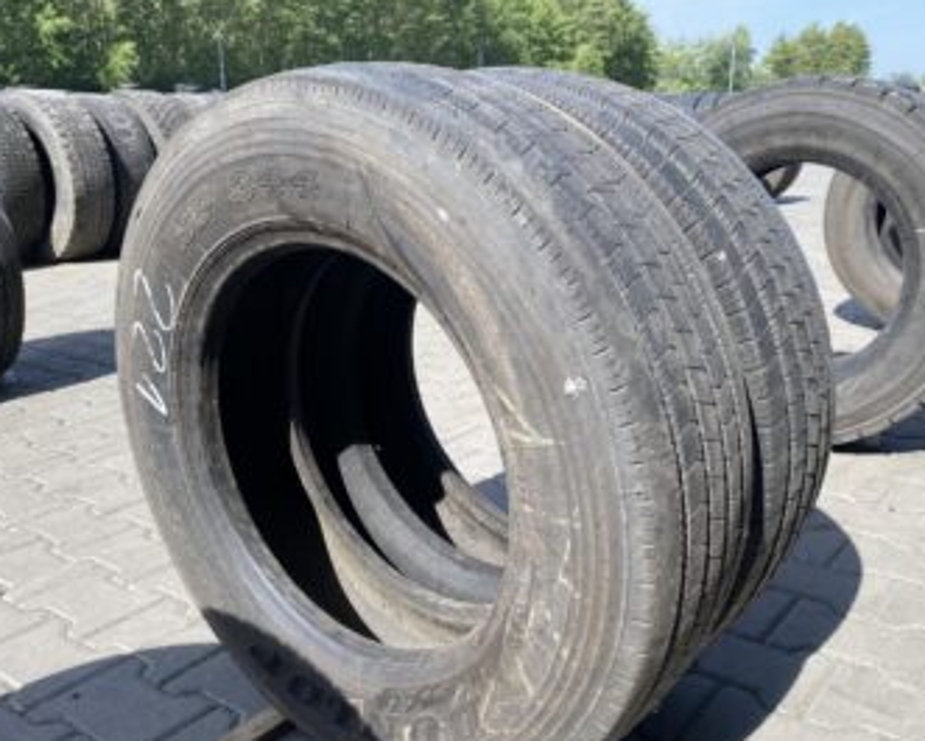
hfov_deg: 54.2
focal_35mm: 33
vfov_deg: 44.4
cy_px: 426
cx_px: 428
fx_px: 904
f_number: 1.8
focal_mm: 4.25
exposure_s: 1/1103
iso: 32
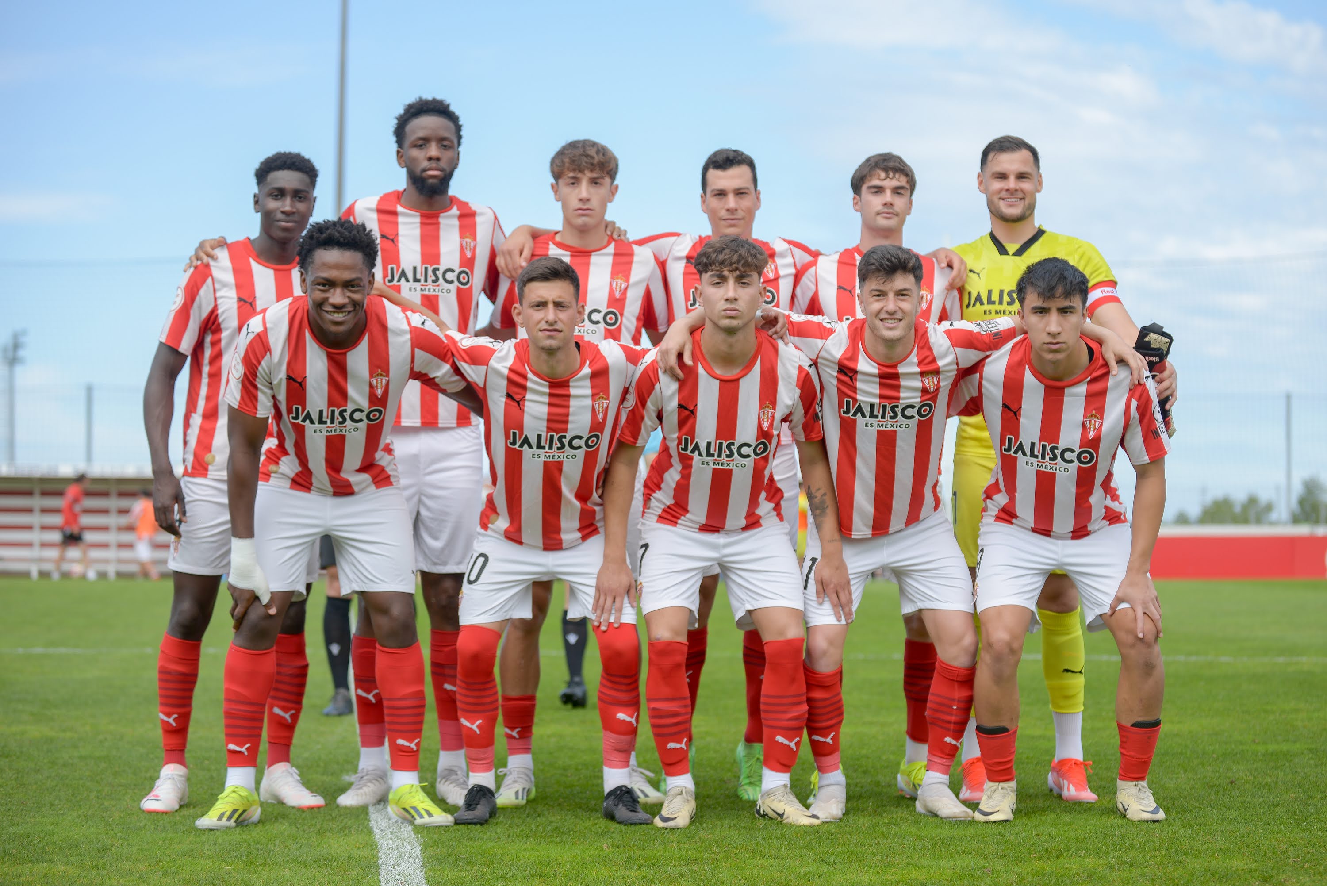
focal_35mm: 140
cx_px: 664
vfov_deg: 9.8
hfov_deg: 14.6
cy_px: 443
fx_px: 5163
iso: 100
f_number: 2.8
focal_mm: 140
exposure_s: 1/1250
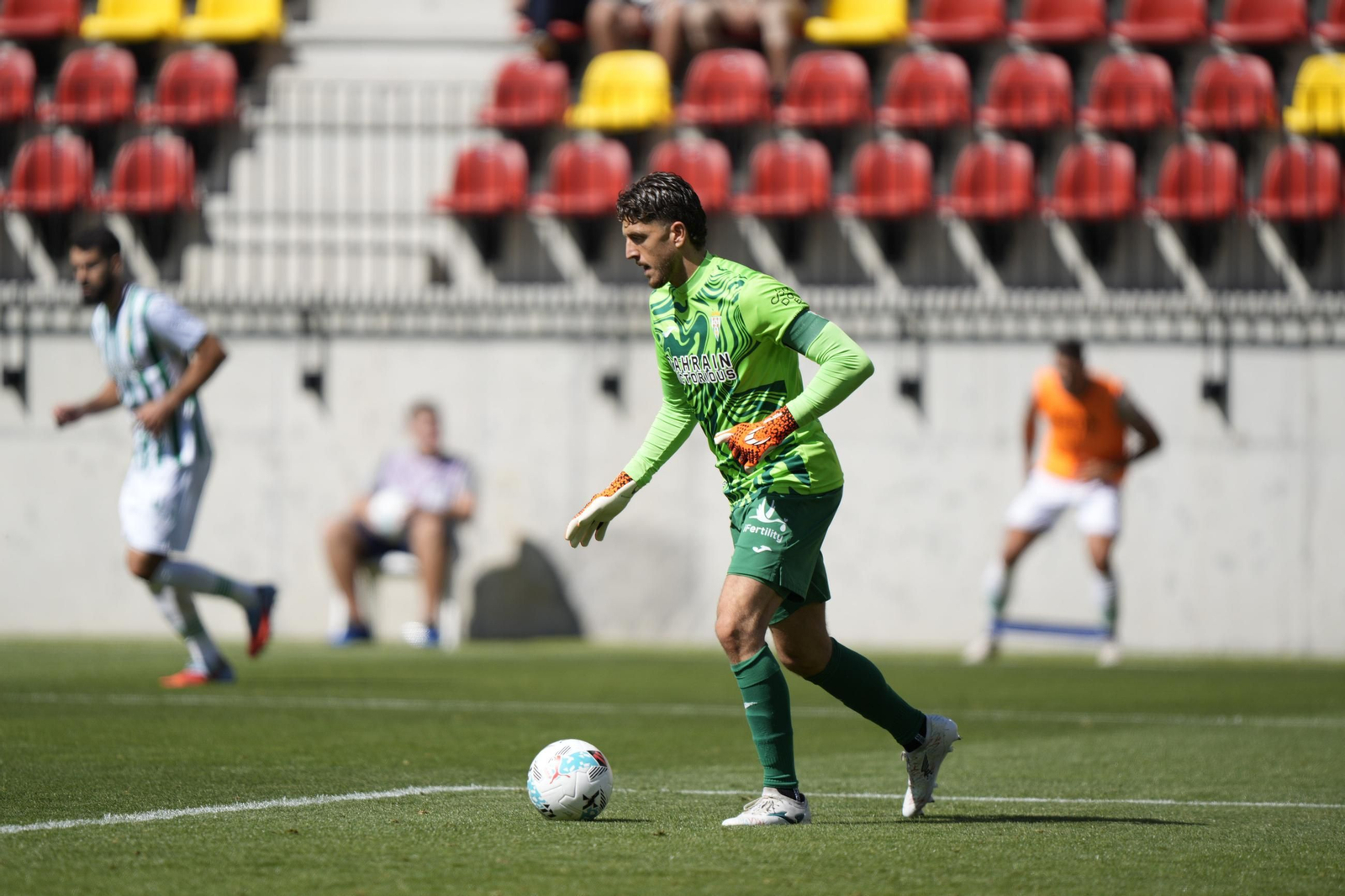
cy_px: 448
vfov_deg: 3.4
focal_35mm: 400
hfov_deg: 5.2
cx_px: 672
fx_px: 14940
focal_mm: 400
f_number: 2.8
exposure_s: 1/2000
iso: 100
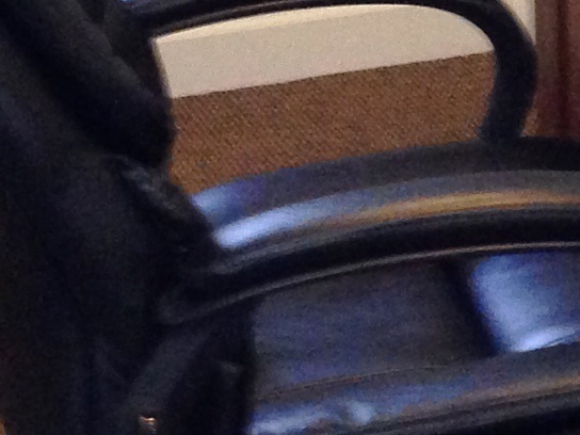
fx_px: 3318
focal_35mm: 198
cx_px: 631
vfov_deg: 7.5
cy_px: 88
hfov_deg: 9.9
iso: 320
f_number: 2.4
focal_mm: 4.13
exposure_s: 1/16
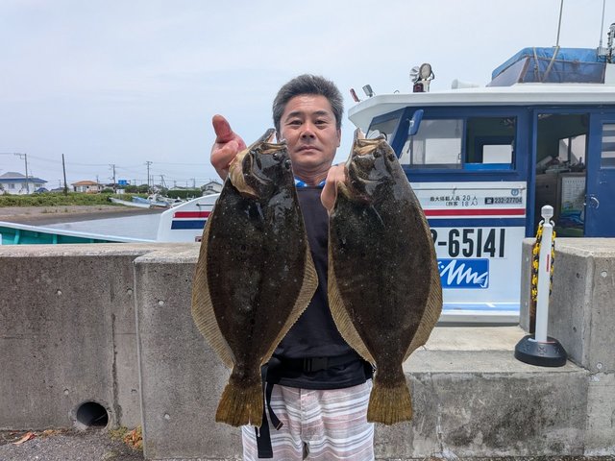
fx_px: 426
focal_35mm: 24
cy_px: 230
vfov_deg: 56.8
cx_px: 308
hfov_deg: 71.6
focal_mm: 4.53
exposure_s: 1/1447
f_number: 1.7
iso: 30
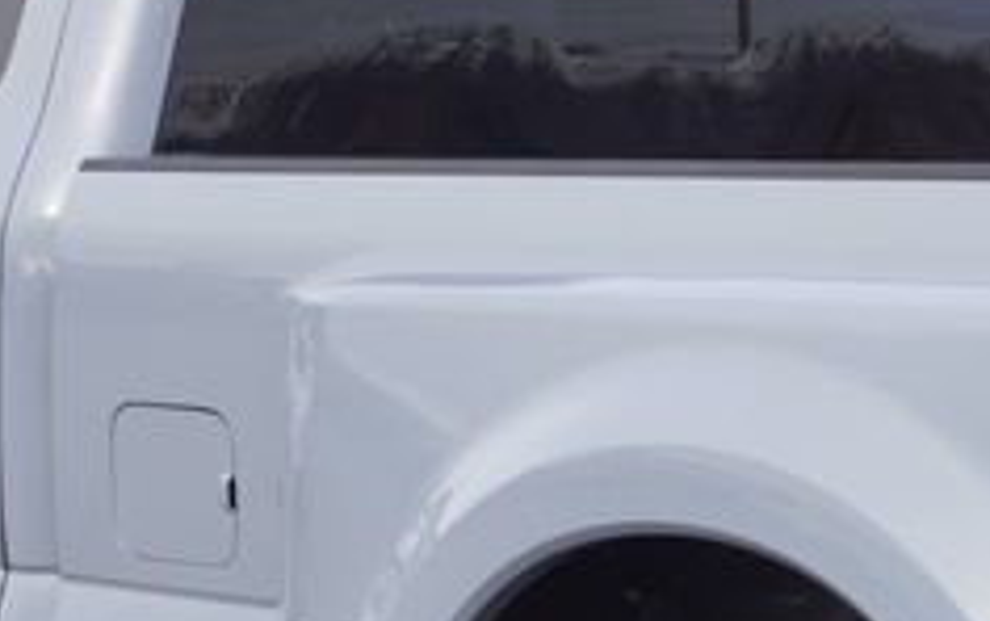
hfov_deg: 13.1
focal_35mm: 159
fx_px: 4294
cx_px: 822
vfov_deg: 8.2
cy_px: 701
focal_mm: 24
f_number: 6.3
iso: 100
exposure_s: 1/160
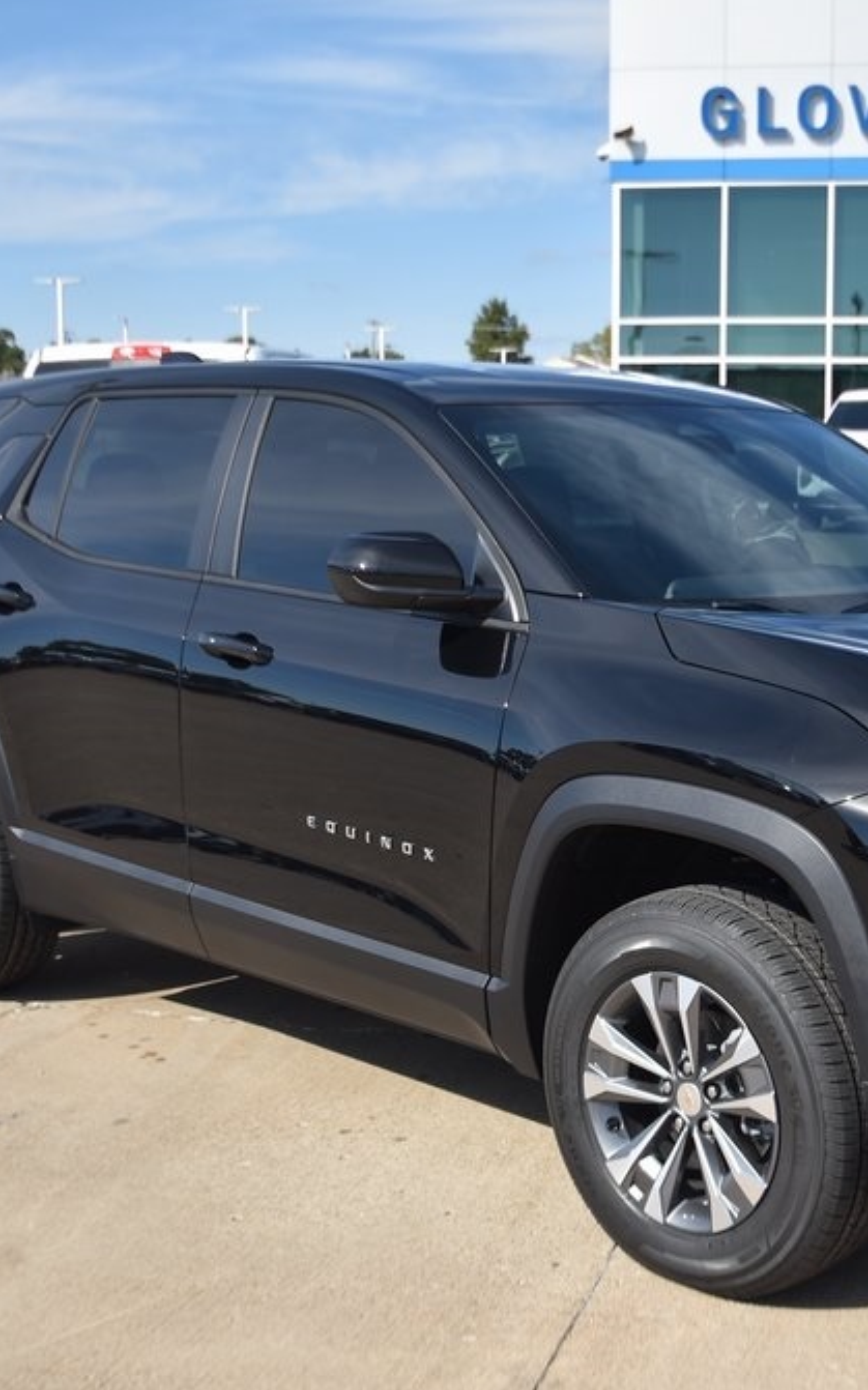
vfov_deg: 36.3
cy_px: 692
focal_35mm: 56
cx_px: 707
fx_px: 2121
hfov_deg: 22.8
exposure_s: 1/640
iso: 100
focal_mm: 24
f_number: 4.5
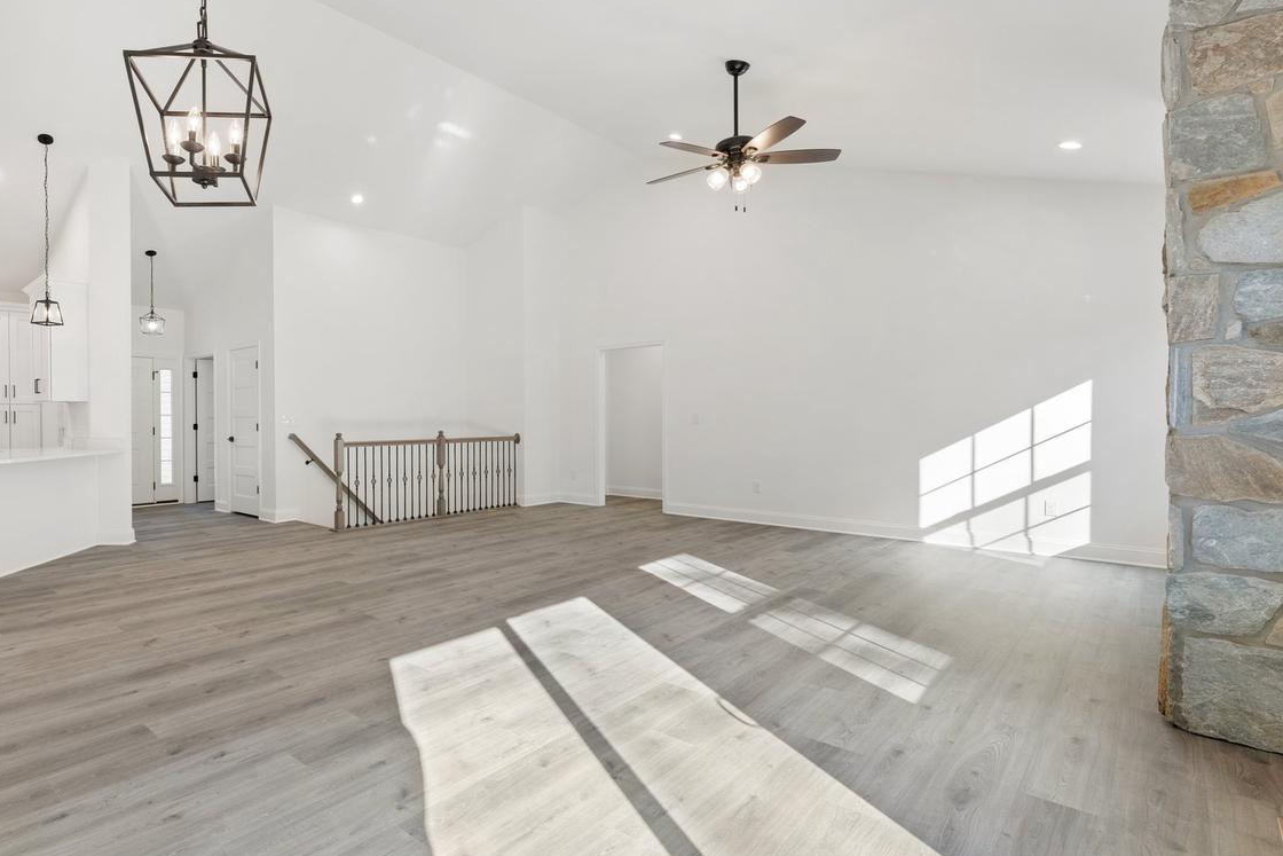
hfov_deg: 87.7
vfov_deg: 67.4
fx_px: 642
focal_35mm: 18
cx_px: 459
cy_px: 432
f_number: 8
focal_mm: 14
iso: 500
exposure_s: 1/20
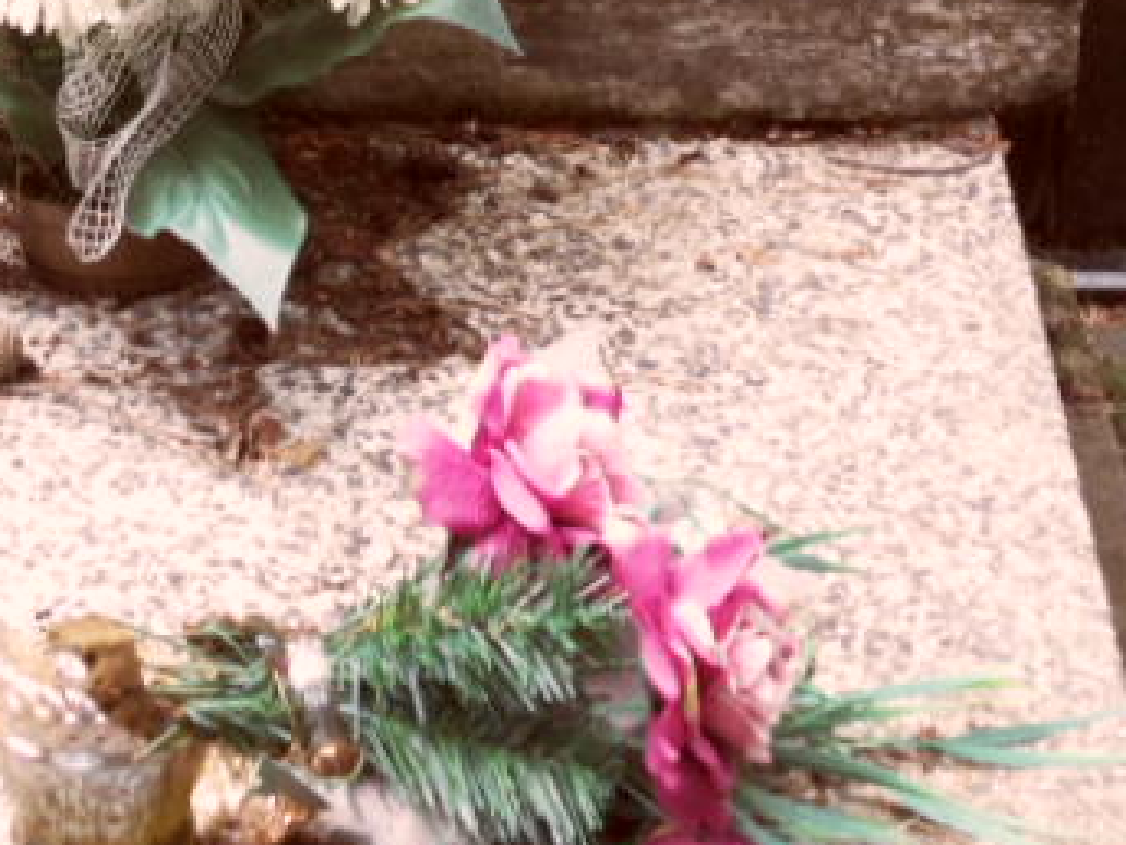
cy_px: -390
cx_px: 501
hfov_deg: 16.5
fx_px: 3871
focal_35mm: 119
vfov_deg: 11.9
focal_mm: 6.5
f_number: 3.6
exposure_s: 1/60
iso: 100
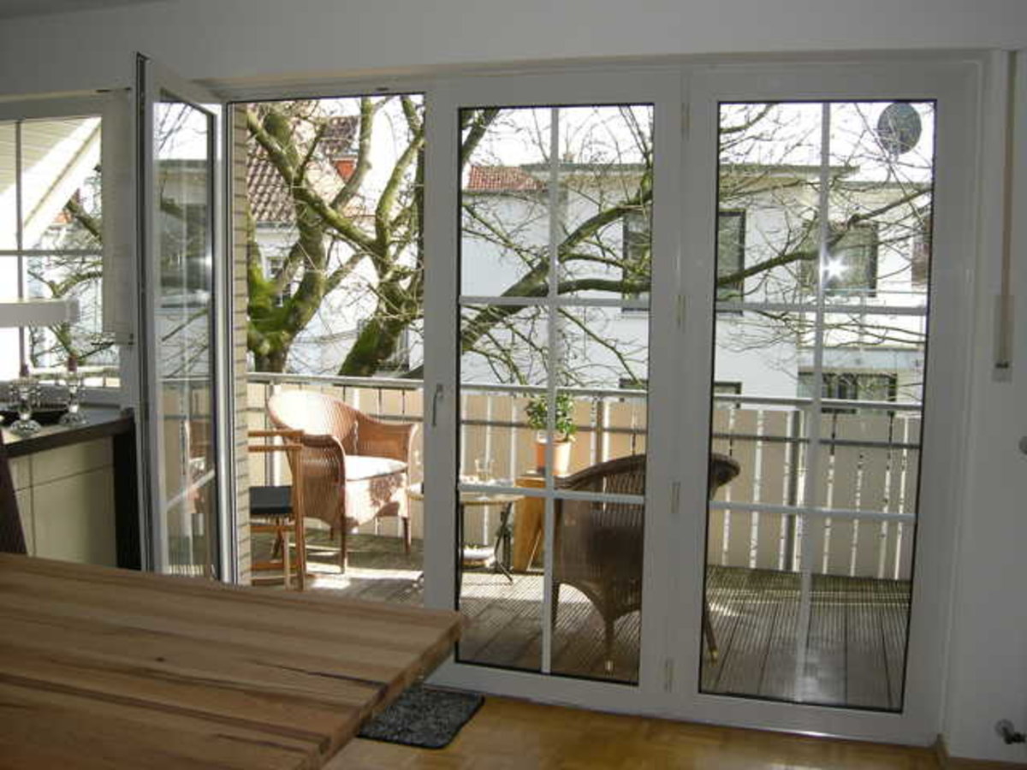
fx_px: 1068
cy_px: 385
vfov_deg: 39.7
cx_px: 514
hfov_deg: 51.4
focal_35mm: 36
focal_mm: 7.5
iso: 64
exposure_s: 1/76.1
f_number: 3.4
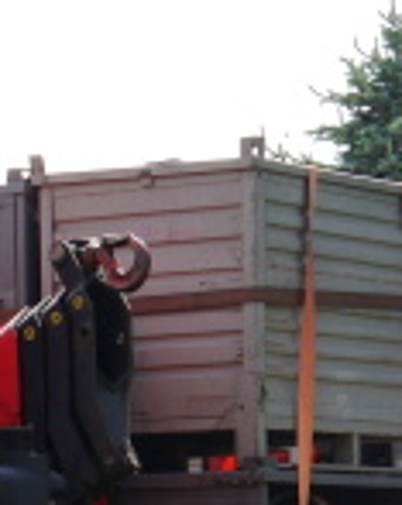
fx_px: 3446
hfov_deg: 6.7
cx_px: 64
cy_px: 752
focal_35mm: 231
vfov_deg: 8.2
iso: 160
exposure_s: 1/250
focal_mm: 21
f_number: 7.1
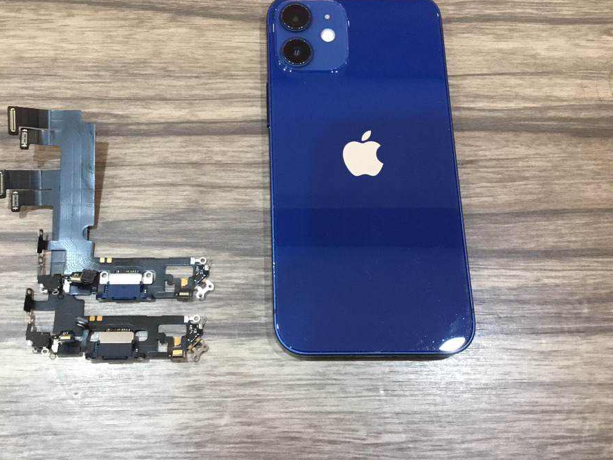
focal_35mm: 42
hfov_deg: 44.6
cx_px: 246
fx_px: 744
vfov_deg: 34.2
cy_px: 183
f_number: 2.4
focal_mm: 3.3
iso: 125
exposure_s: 1/30
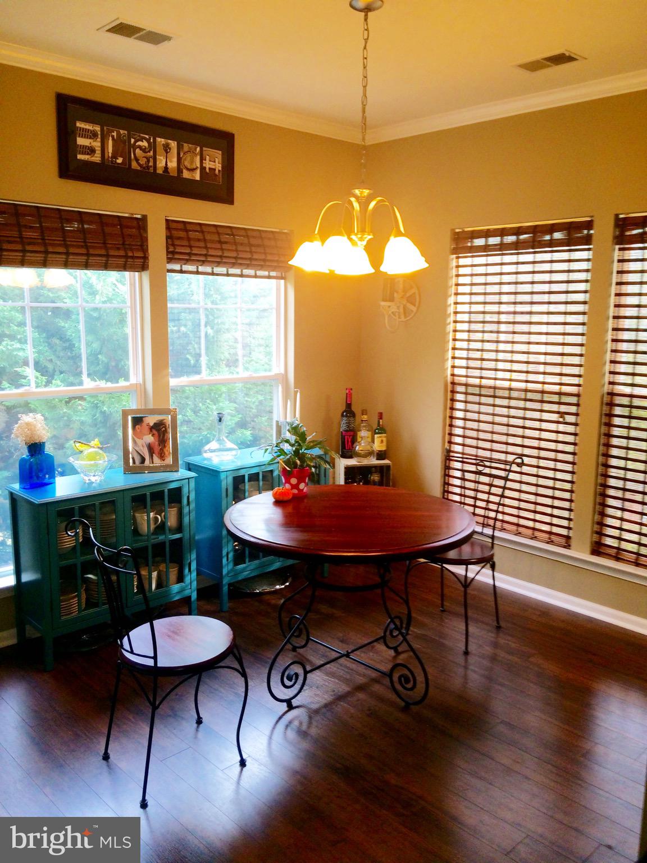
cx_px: 324
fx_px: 723
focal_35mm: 29
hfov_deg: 48.2
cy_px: 432
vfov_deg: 61.7
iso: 50
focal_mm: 4.15
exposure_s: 1/30
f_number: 2.2
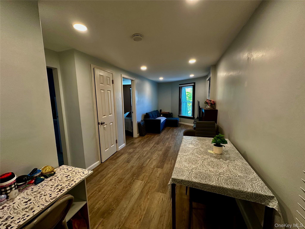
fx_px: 123
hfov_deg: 102.1
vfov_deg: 85.7
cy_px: 114
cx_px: 152
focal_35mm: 14
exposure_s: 1/120
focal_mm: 2.22
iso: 250
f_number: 2.2
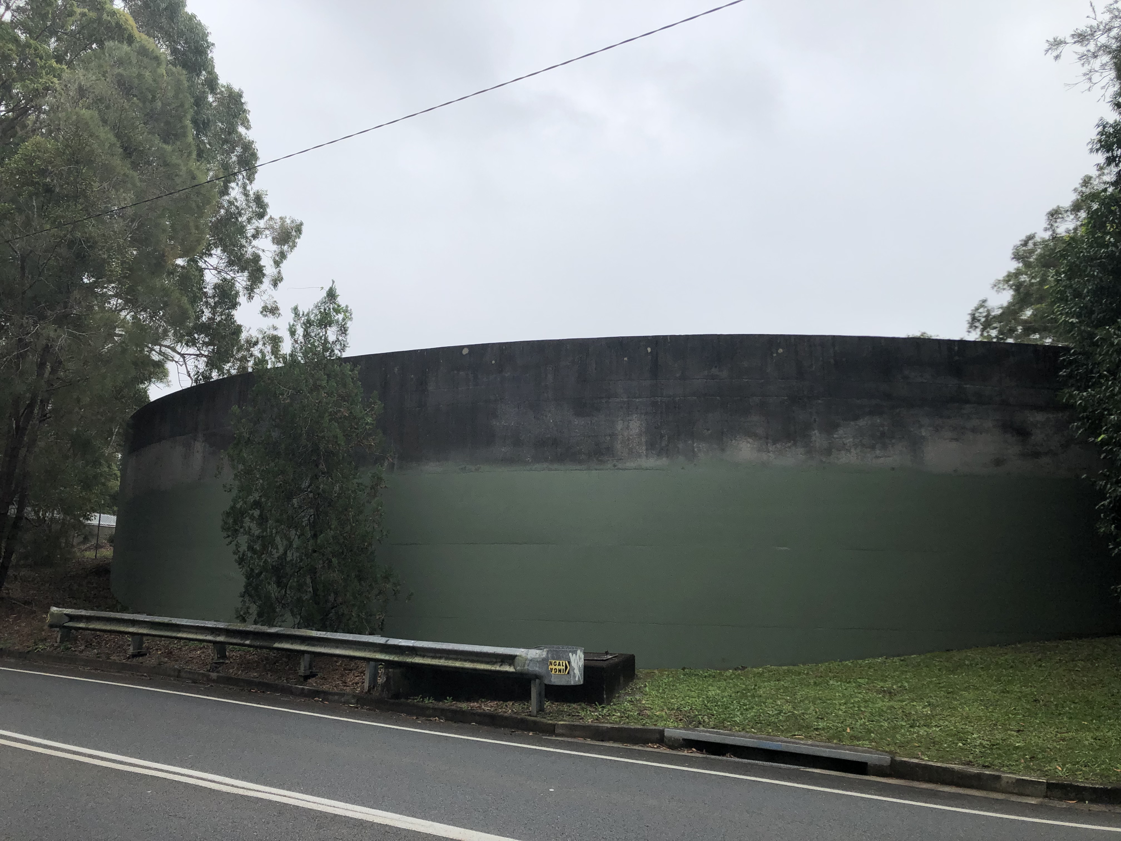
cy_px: 420
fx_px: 907
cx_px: 560
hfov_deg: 63.4
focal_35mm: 28
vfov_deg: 49.7
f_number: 1.8
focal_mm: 3.99
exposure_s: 1/762
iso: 20
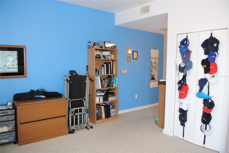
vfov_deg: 48.0
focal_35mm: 27
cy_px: 76
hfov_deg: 67.3
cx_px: 114
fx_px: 172
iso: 400
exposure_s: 1/30
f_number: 3.5
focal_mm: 10
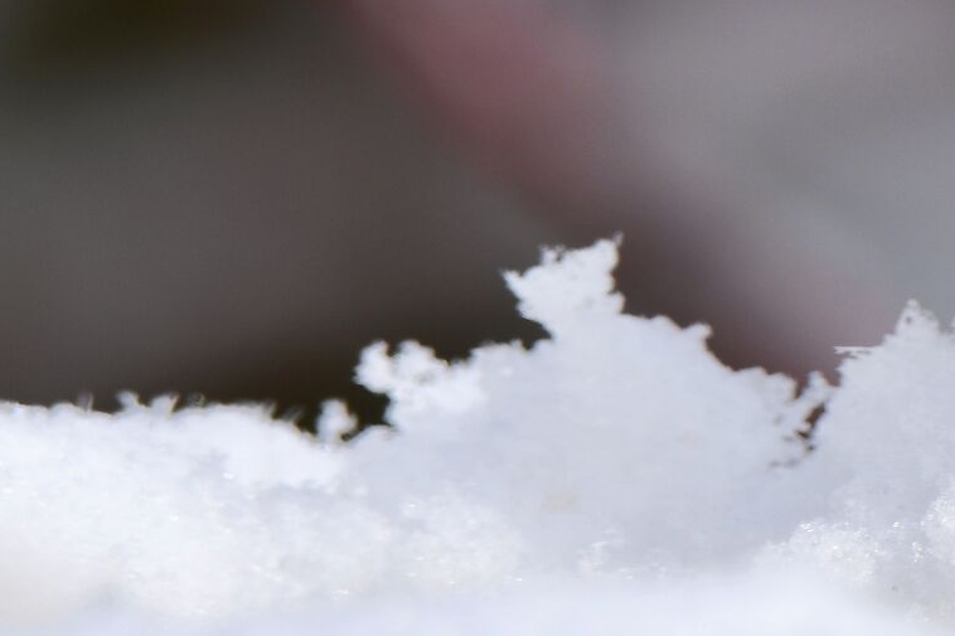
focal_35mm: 2185
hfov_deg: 0.9
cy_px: 78
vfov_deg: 0.6
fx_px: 57947
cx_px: 1318
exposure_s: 1/640
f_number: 8
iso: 110
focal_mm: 460
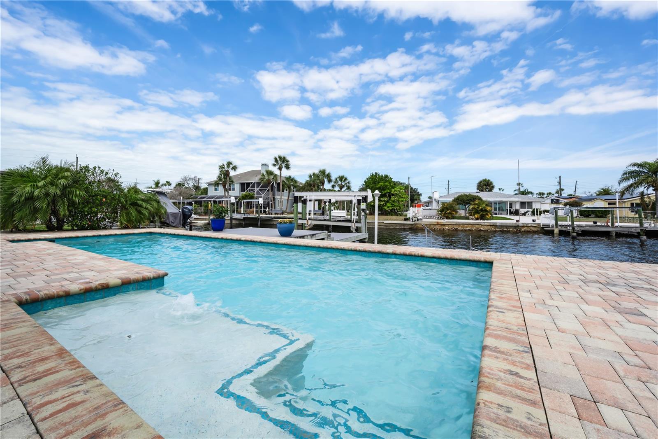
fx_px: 256
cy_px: 220
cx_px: 329
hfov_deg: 104.3
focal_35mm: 14
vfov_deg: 81.2
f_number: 14
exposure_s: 1/200
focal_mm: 14
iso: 100
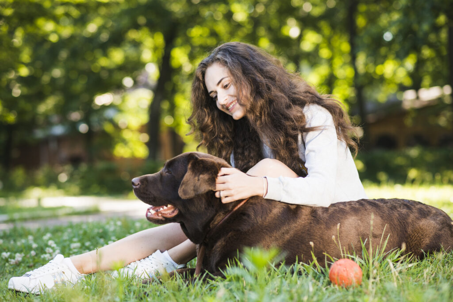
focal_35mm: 85
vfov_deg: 16.1
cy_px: 151
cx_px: 226
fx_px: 1070
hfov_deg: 23.9
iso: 400
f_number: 2.8
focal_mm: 85
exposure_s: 1/1000
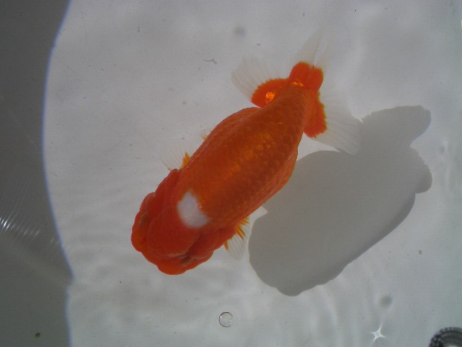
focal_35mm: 36
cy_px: 175
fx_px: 481
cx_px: 232
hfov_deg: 51.3
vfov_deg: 39.7
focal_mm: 5.8
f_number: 4.3
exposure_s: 1/2000
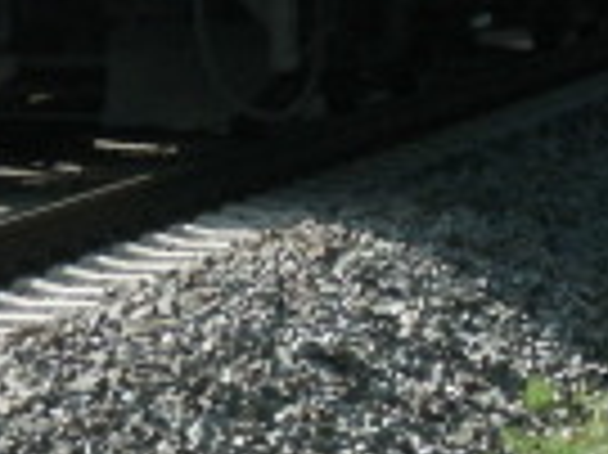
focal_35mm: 450
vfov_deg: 3.3
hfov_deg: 4.4
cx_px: 419
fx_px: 7897
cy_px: -472
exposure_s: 1/197
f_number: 5.7
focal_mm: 17
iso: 100
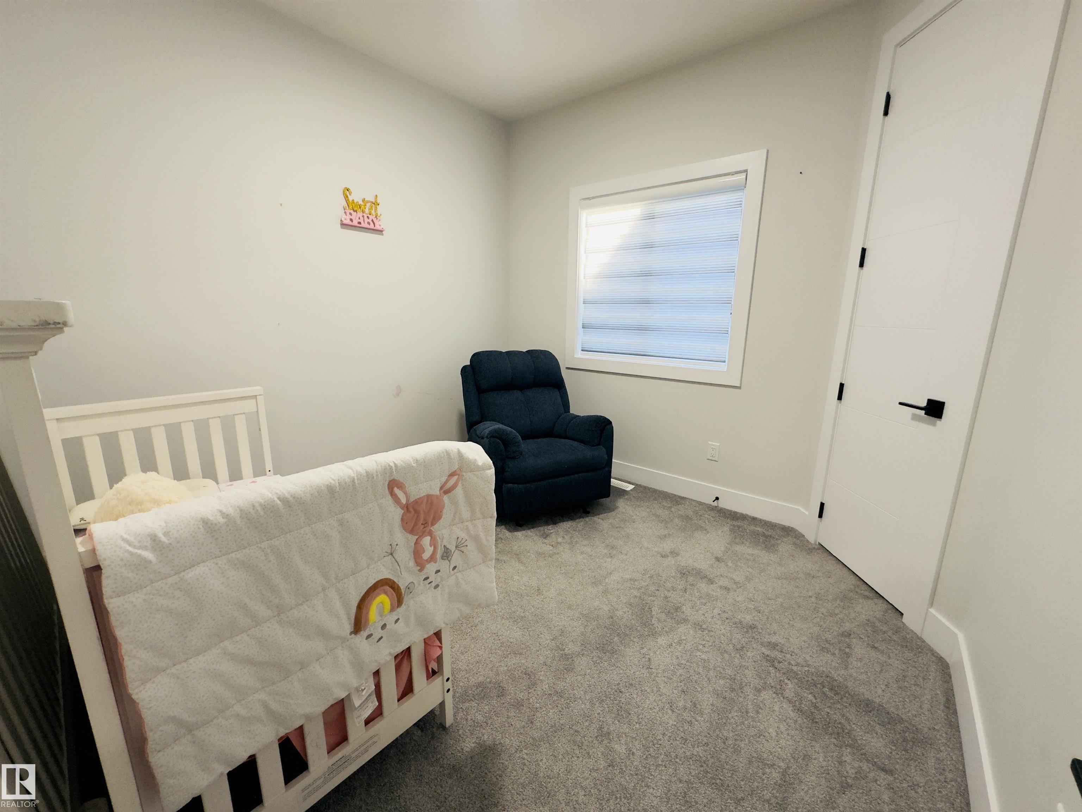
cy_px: 406
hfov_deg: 102.1
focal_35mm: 14
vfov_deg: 85.7
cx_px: 541
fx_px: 438
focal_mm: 2.22
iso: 250
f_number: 2.2
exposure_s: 1/120
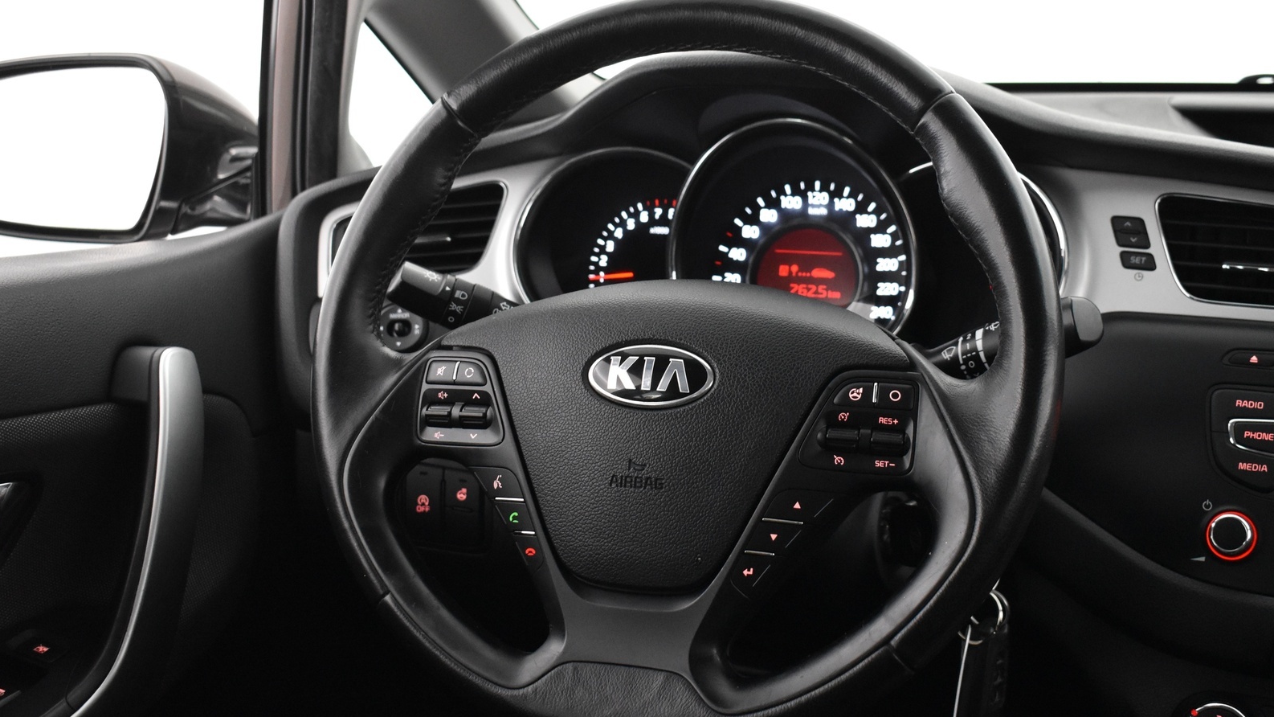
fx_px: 1572
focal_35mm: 47
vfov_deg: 25.7
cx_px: 649
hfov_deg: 44.1
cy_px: 370
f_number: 4.2
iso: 3200
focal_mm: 29
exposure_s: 1/30
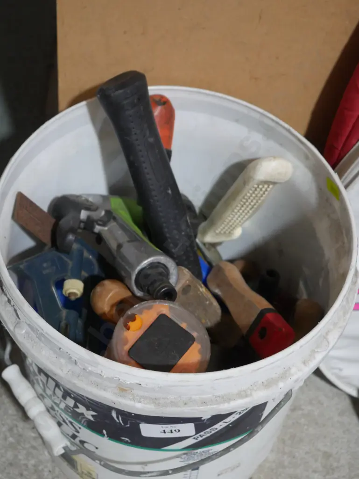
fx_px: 912
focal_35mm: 66
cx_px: 180
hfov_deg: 22.3
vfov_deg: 29.4
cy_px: 240
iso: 2000
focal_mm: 33
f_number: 5.4
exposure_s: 1/80
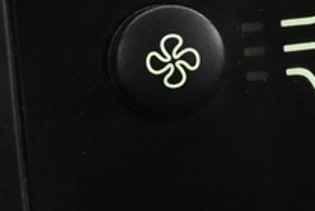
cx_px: 347
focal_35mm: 238
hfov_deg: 8.6
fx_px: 2084
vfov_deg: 5.7
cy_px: -131
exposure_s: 1/30
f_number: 3.8
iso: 2500
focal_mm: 20.5
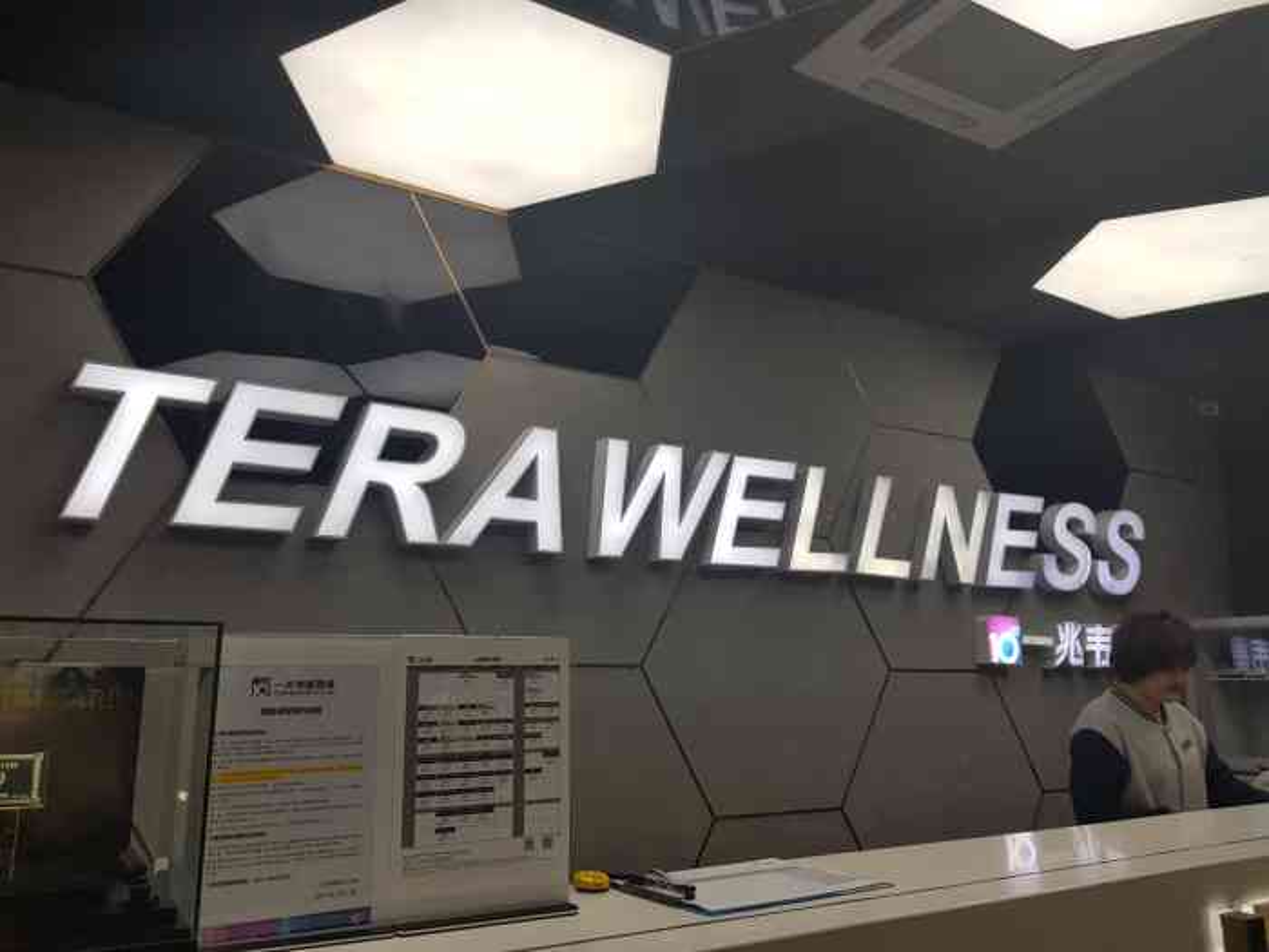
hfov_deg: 67.3
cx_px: 634
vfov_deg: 53.1
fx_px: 953
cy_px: 476
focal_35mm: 26
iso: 64
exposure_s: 1/100
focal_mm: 4.2
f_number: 1.7
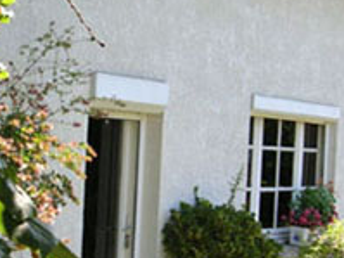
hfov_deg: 19.3
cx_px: 142
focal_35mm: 102
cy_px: 144
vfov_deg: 14.5
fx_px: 1013
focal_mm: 7.5
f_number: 3.1
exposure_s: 1/217
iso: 50
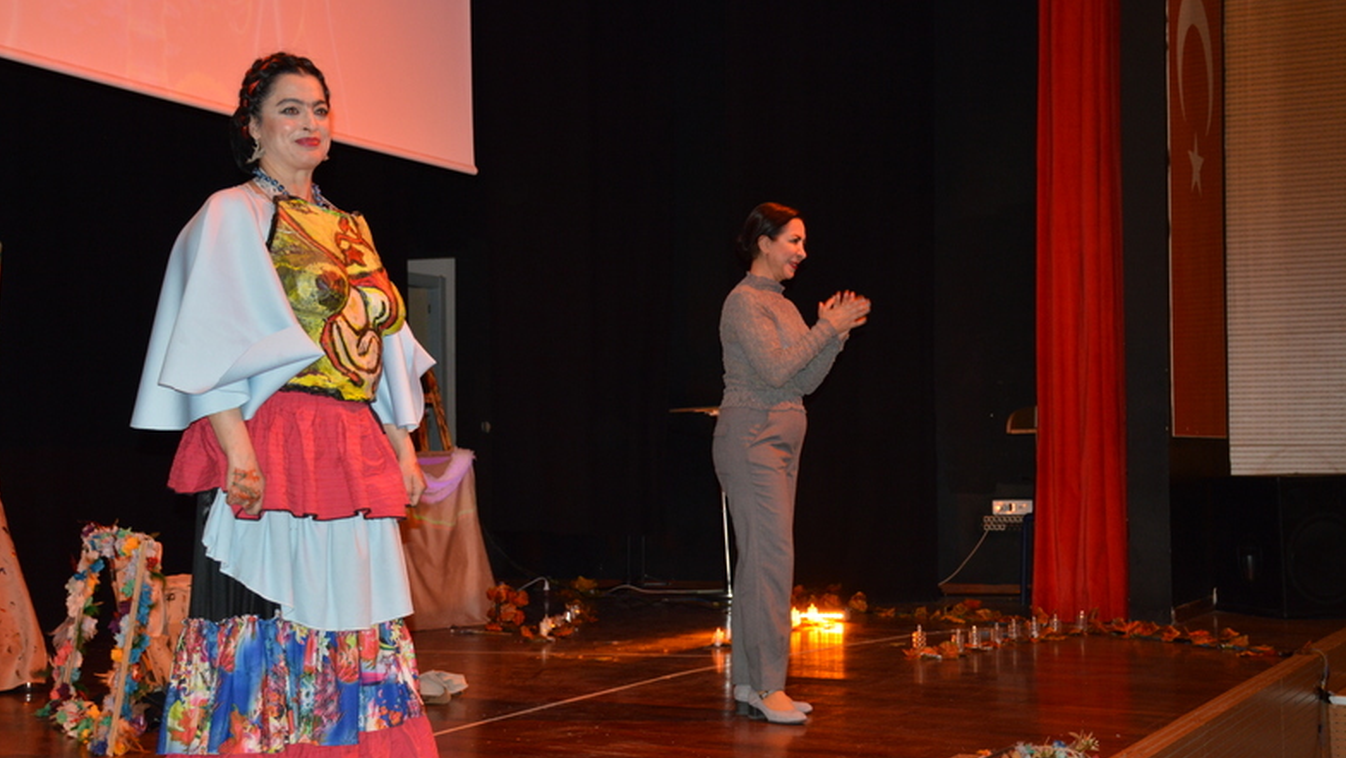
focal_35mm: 48
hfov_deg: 42.9
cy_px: 398
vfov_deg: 24.9
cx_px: 677
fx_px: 1714
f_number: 4
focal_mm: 30
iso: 560
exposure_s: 1/60
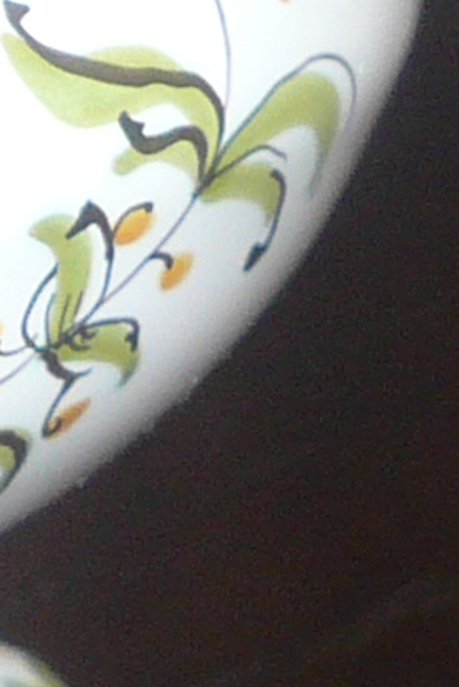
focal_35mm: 217
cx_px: -946
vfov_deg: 9.4
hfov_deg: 5.9
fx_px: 4146
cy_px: -50
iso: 100
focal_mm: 4.6
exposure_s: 1/30
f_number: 2.8
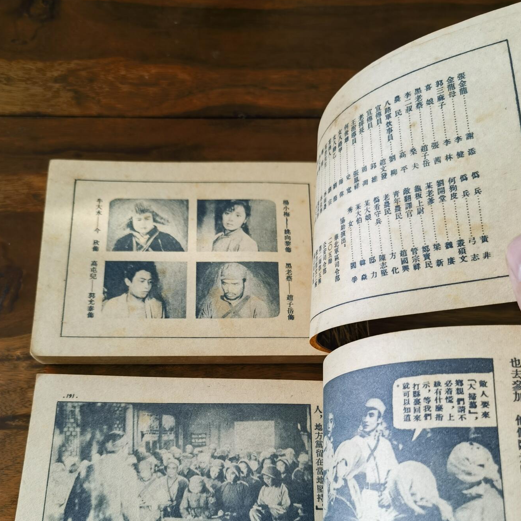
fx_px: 613
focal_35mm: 36
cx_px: 263
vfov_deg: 45.5
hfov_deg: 46.0
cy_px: 336
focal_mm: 6.67
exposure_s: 1/120
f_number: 1.9
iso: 50
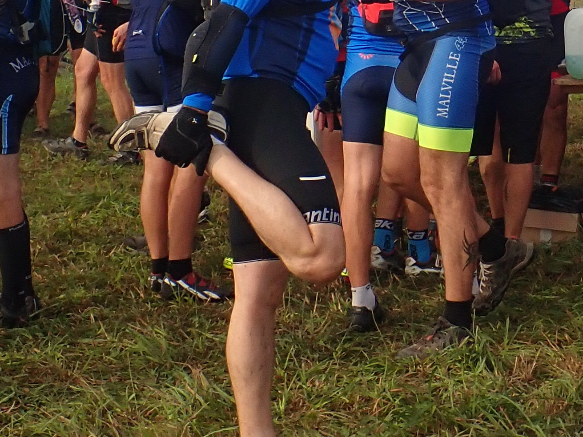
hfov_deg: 16.0
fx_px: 2055
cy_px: -80
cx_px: 463
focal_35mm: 122
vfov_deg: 11.9
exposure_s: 1/800
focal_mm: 7.34
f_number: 4
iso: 200
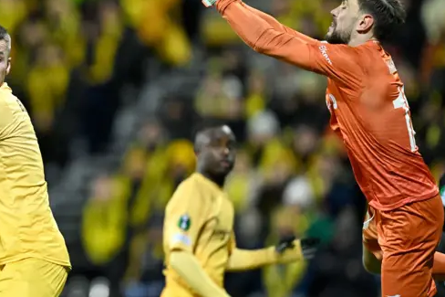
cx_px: 114
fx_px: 8921
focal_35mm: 722
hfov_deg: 2.9
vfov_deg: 1.9
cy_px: 164
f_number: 2.8
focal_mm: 400
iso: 5000
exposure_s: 1/2000
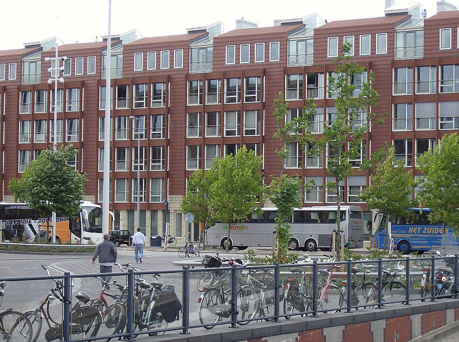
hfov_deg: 19.7
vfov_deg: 14.7
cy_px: 171
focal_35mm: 100
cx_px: 230
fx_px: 1323
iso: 100
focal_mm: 16.6
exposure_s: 1/188
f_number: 4.6
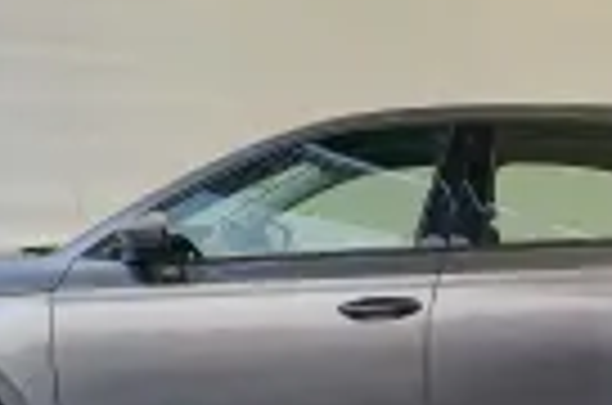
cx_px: 428
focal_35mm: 69
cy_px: 392
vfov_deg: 19.2
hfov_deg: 29.0
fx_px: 1170
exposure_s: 1/50
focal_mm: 4.65
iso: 64
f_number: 1.8
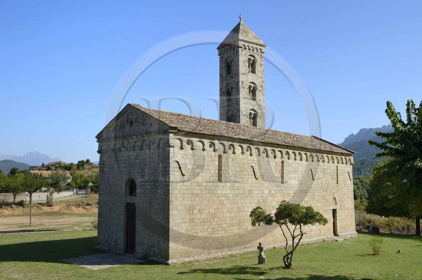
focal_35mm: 34
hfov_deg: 55.8
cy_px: 140
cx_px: 211
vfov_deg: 38.8
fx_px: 398
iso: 200
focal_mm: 34
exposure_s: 1/200
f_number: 14
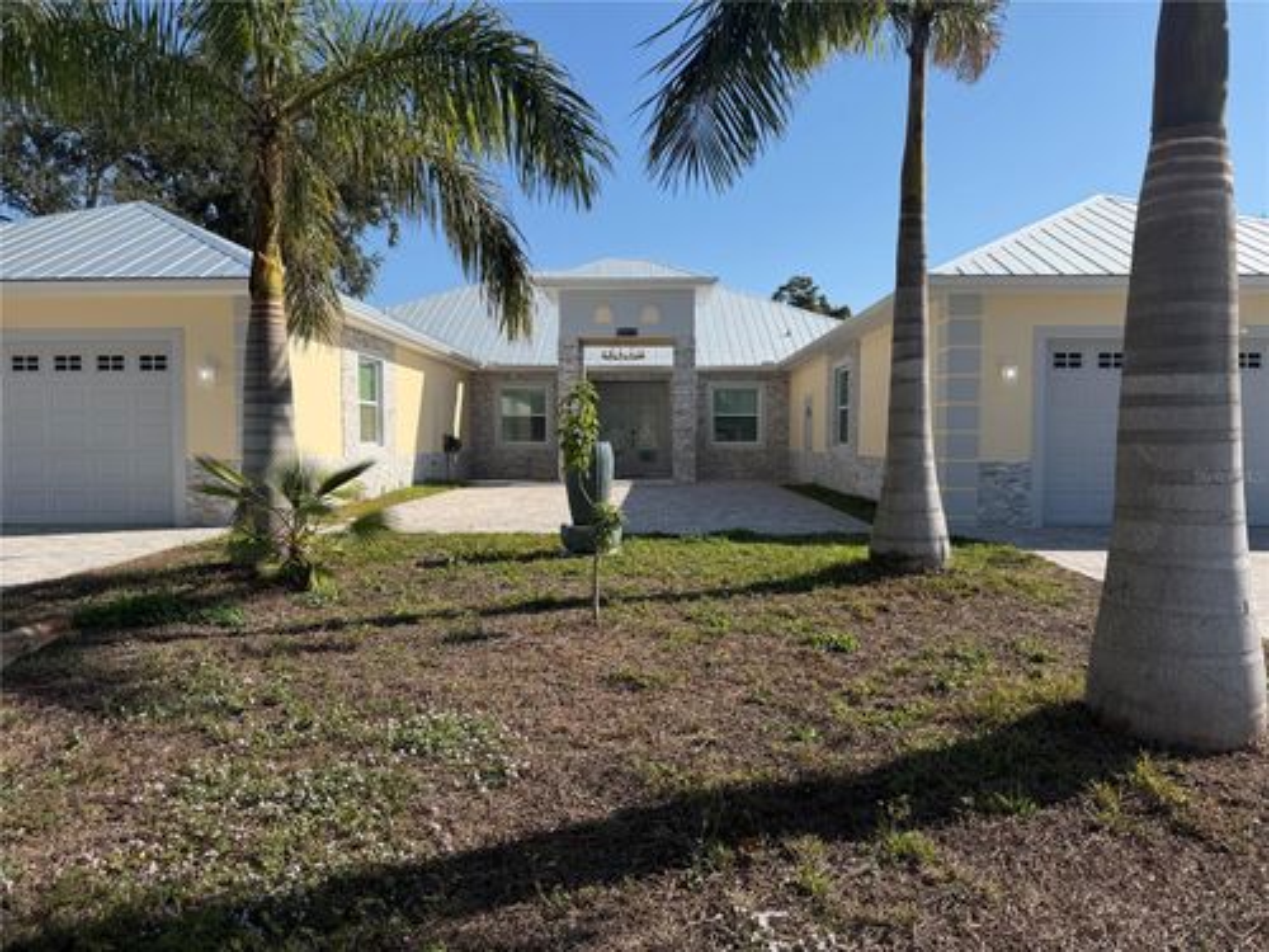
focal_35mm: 24
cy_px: 476
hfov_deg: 71.6
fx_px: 880
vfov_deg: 56.8
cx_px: 634
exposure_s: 1/4405
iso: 80
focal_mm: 6.76
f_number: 1.78
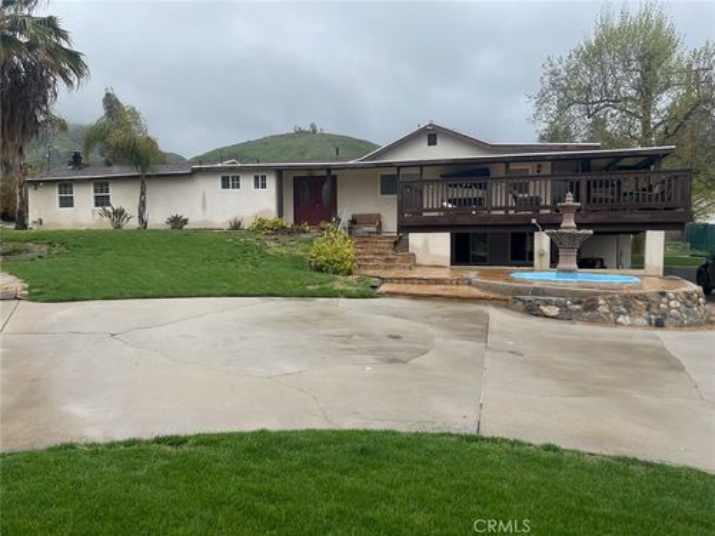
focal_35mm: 26
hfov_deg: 67.3
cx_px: 358
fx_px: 537
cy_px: 268
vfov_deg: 53.1
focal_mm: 4.2
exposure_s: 1/2817
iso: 50
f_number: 1.6
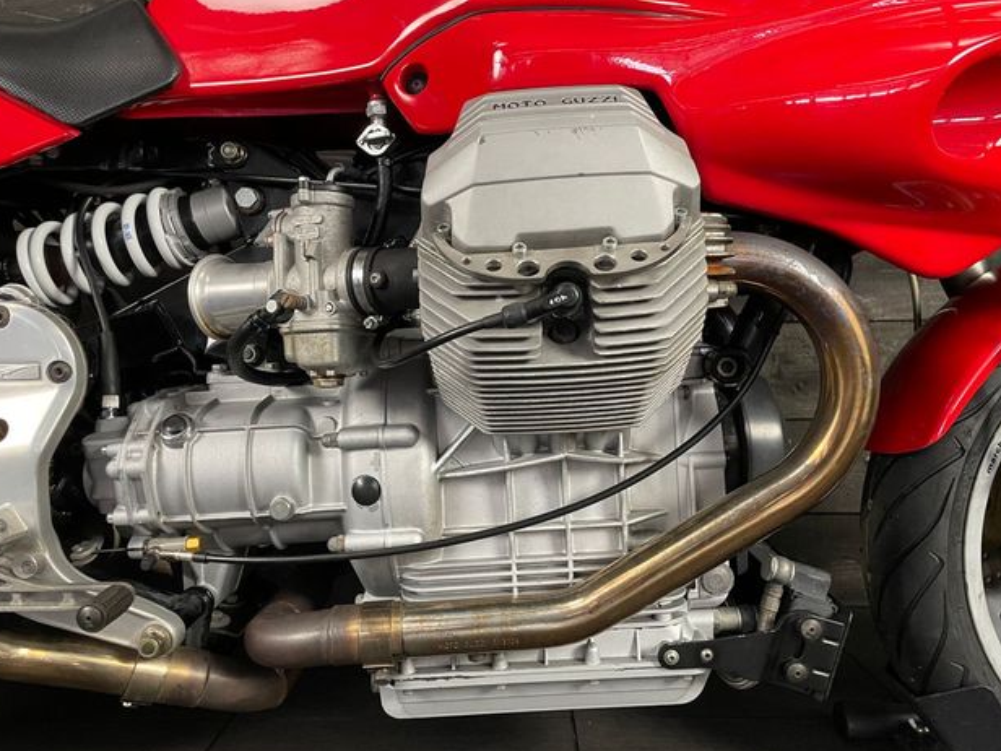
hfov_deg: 65.3
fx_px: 781
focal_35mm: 27
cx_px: 496
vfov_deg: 51.4
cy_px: 380
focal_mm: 4.2
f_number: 1.6
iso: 320
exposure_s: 1/50
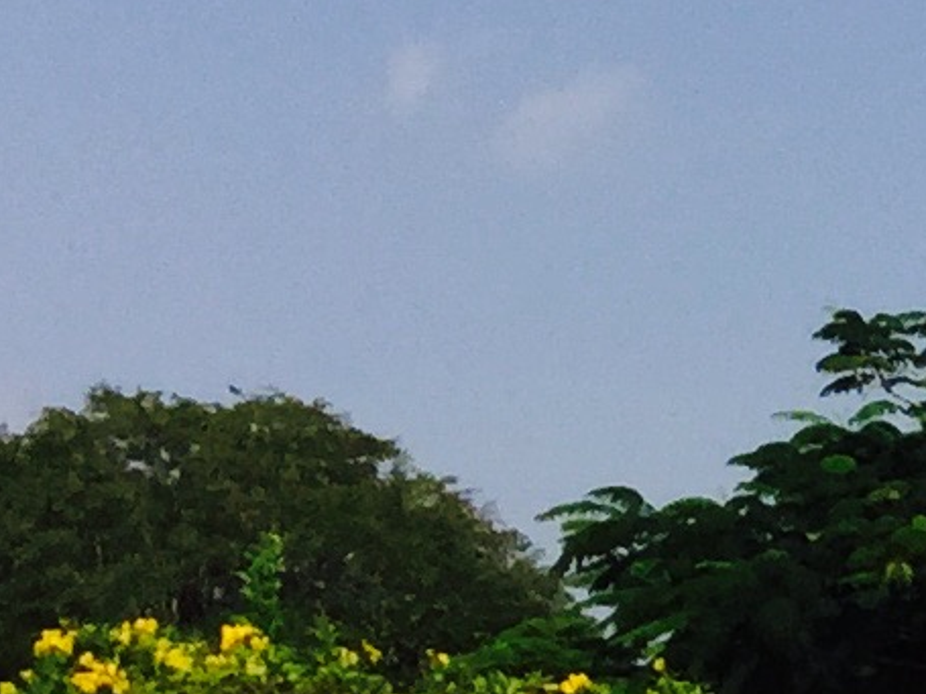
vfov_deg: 7.0
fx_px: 5563
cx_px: 2955
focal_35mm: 208
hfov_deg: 7.9
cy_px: 1252
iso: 32
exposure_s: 1/4950
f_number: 2.2
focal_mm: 4.15
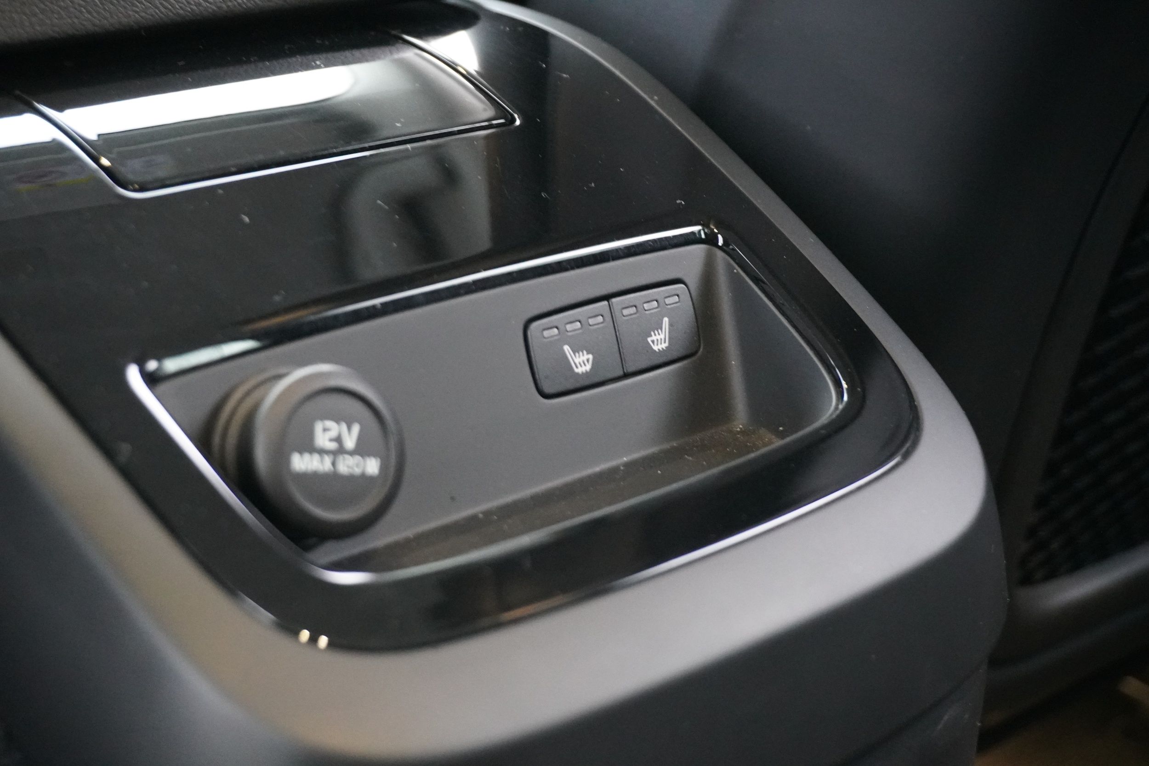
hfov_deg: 33.4
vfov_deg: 22.6
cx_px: 574
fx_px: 1915
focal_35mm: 60
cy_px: 383
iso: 6400
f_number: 5.6
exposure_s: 1/5
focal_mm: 40
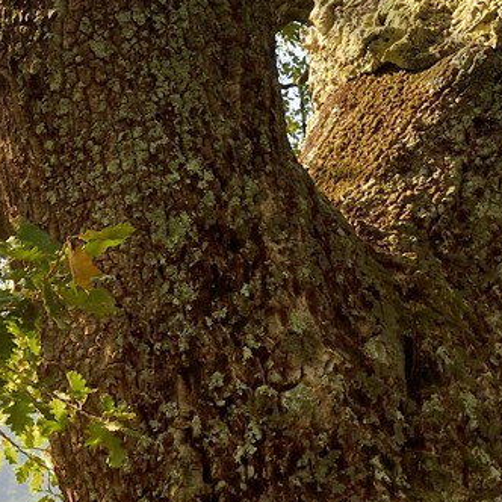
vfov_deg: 12.4
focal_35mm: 131
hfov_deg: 12.9
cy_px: -348
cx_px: 625
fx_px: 2149
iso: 200
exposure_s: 1/80
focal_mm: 32
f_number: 14
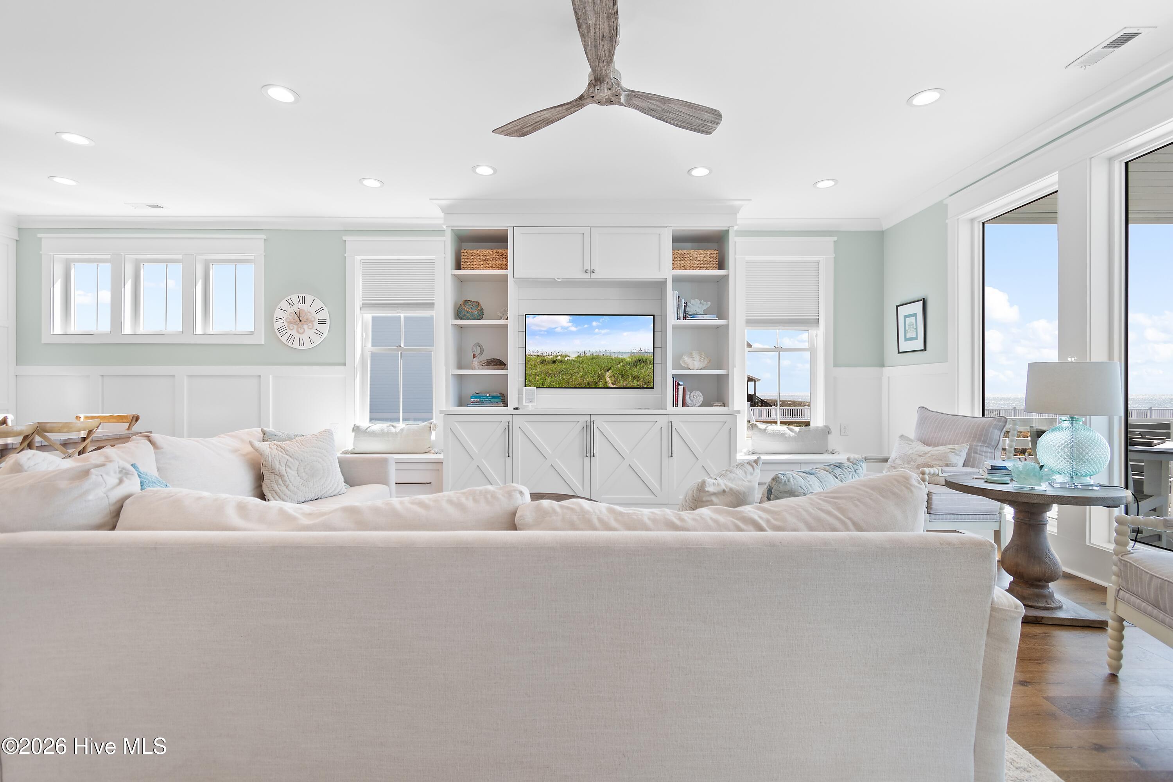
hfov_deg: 100.4
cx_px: 586
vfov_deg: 77.3
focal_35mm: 15
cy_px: 391
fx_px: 489
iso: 100
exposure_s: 1/15
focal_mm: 10
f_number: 4.5
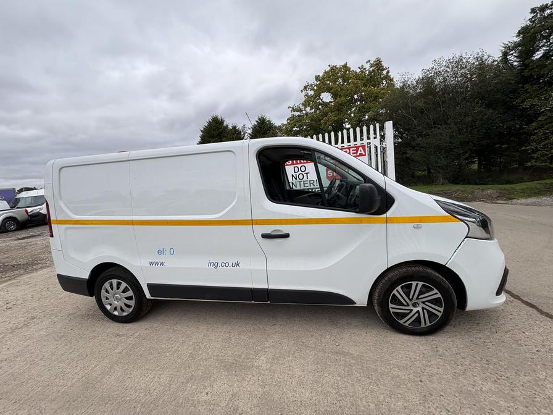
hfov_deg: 102.1
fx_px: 224
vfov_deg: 85.7
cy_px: 208
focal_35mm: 14
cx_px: 276
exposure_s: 1/435
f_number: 2.2
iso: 40
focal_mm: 2.22
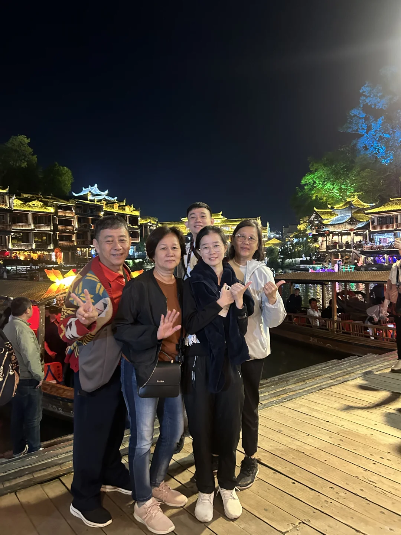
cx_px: 200
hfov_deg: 53.1
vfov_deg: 67.3
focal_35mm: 26
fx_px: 402
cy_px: 268
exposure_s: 1/25
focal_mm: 5.7
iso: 800
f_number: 1.5
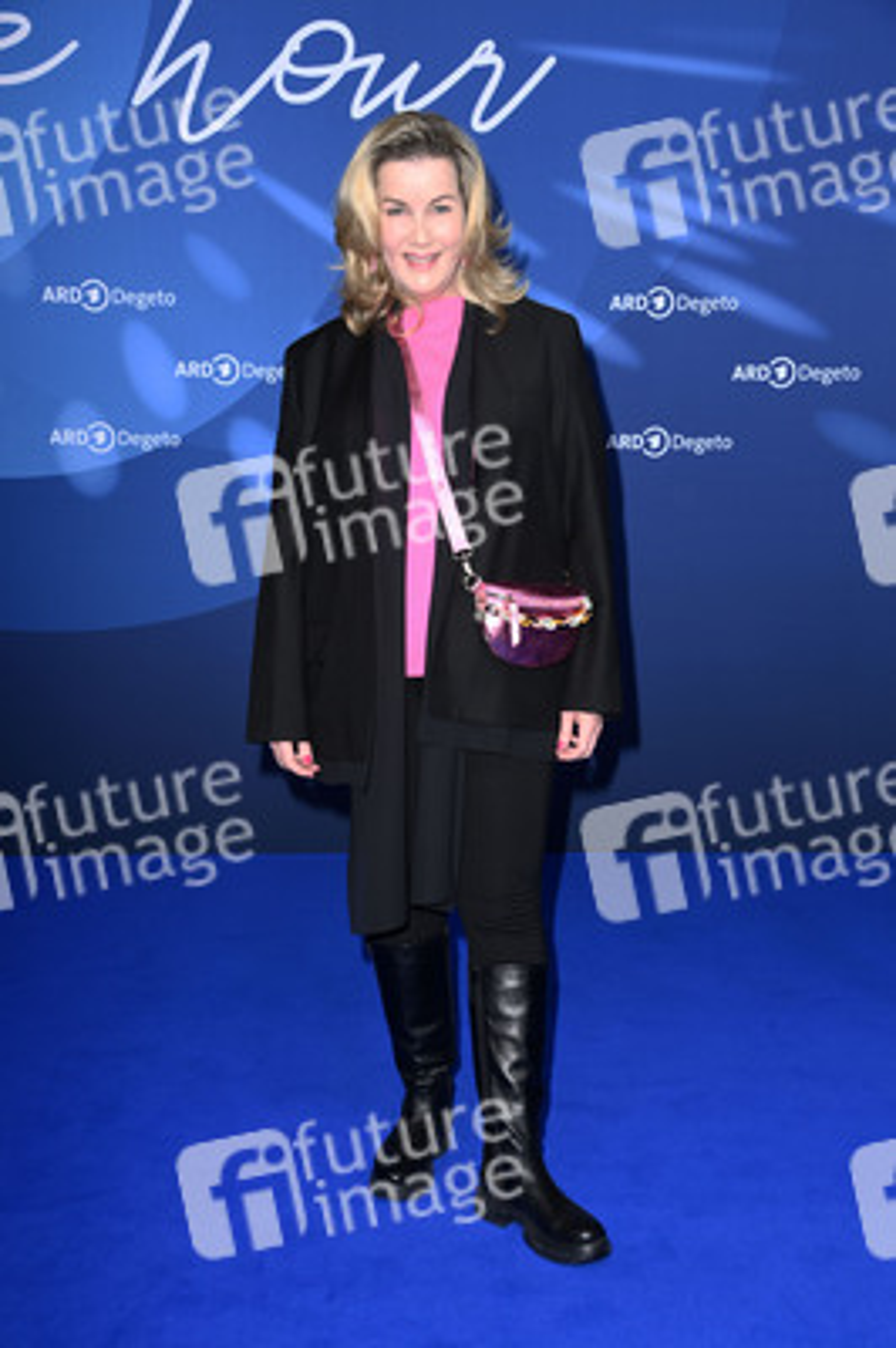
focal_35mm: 50
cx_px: 448
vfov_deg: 39.6
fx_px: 1870
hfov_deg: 26.9
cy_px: 674
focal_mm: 50
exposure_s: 1/250
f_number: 6.3
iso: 800
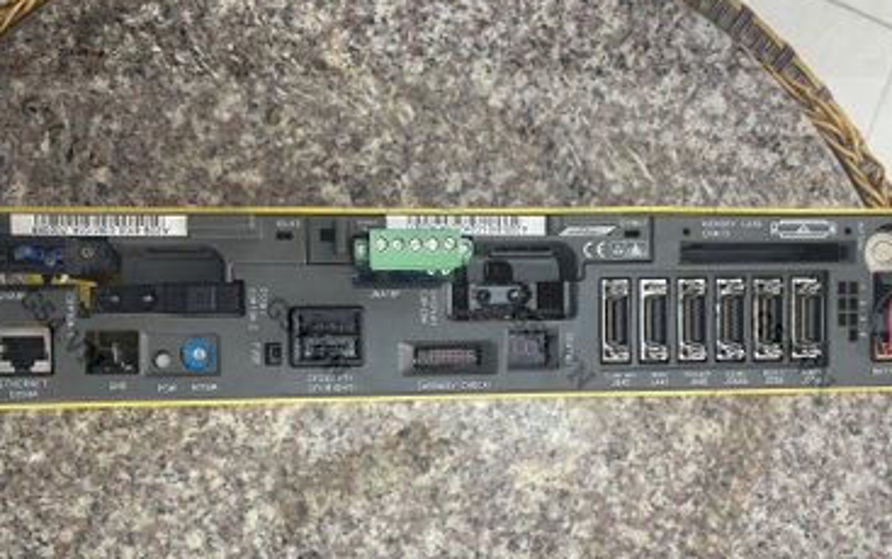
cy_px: 348
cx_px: 450
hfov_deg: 54.0
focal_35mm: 36
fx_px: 876
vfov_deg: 35.2
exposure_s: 1/60
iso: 200
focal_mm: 4.2
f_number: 1.6
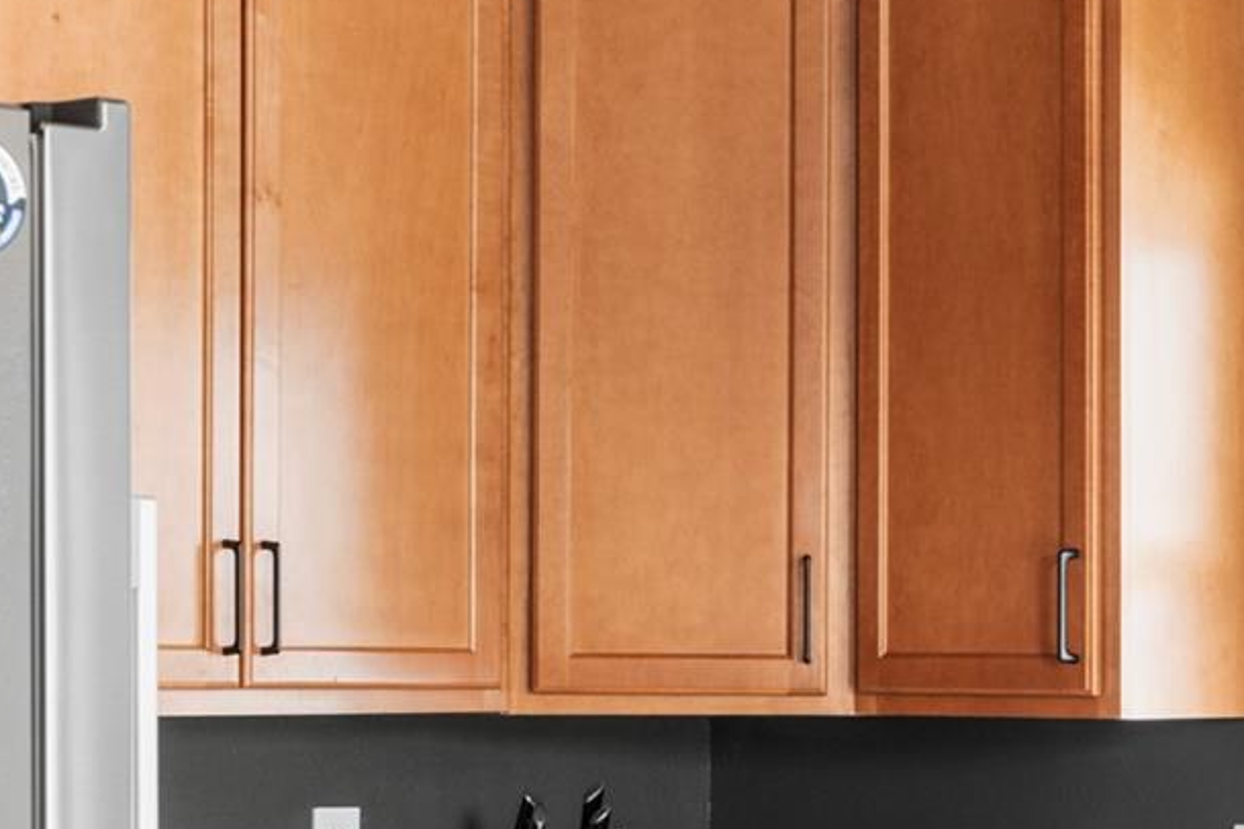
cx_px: 1383
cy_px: 698
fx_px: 4630
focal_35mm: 134
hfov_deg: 14.9
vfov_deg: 10.2
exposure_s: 1/4
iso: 160
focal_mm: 34.5
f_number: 8
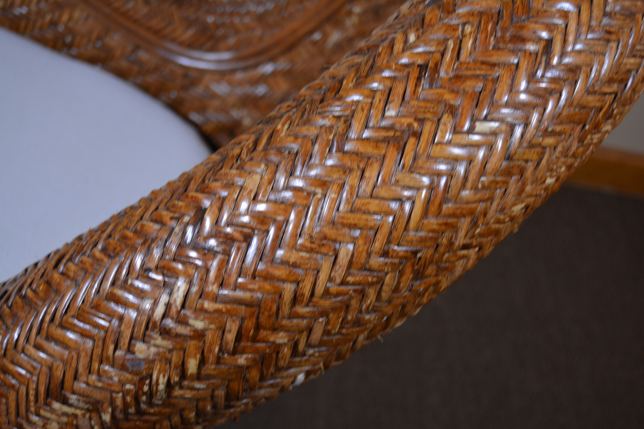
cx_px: 322
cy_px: 214
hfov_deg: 31.9
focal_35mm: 63
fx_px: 1127
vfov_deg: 21.6
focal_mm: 42
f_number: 5
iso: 800
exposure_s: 1/50
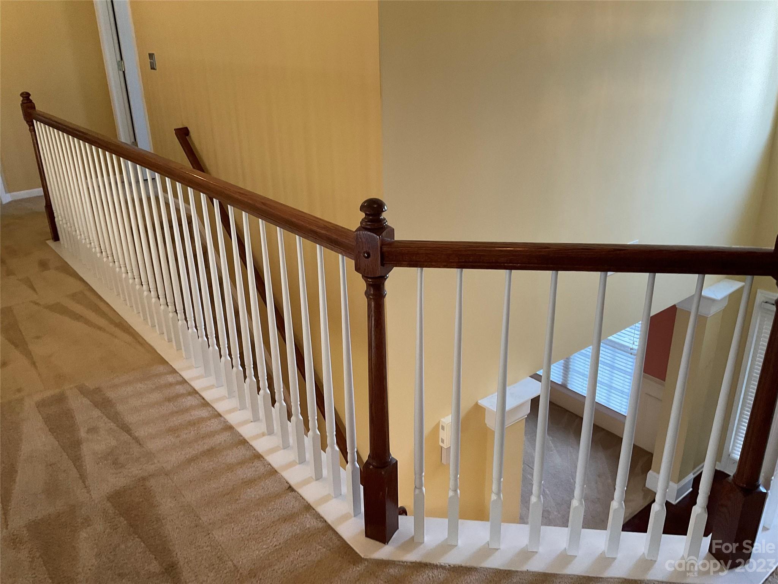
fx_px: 652
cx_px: 389
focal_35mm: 29
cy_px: 292
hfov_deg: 61.7
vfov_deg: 48.2
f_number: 1.8
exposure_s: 1/60
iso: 100
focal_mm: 3
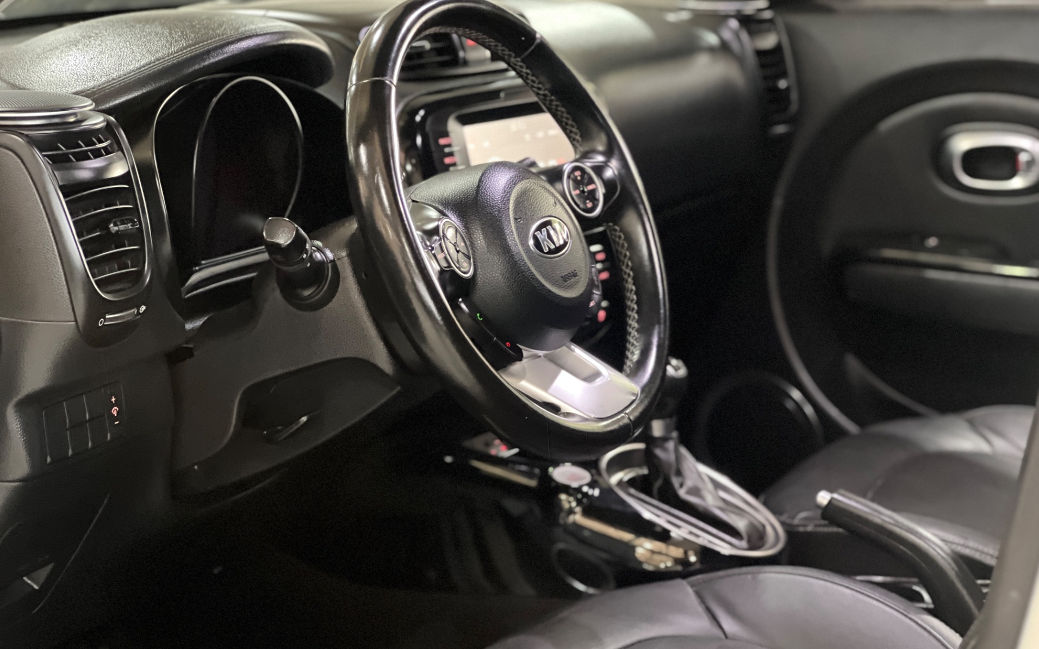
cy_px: 263
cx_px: 521
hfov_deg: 25.2
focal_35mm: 82
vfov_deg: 15.9
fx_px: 2322
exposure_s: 1/15
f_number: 2.8
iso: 800
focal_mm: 9
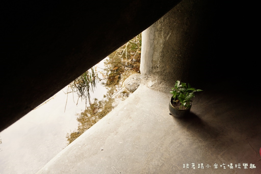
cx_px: 130
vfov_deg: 41.7
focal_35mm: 32
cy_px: 87
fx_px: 228
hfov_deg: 59.5
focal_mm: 21
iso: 320
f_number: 4
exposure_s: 1/160
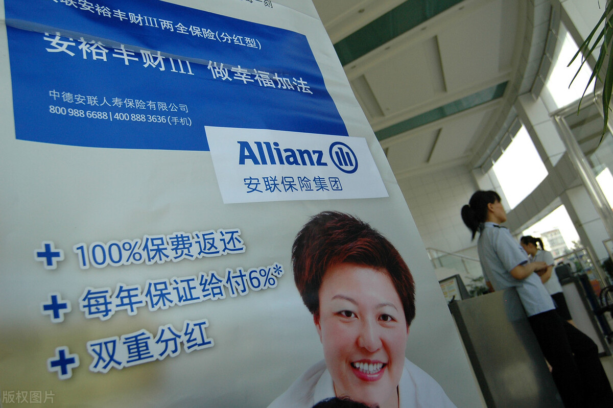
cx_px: 306
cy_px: 204
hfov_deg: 67.4
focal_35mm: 27
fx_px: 460
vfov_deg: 47.9
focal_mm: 18
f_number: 5.6
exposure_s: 1/640
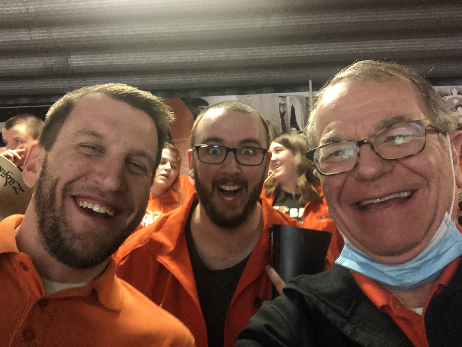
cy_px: 174
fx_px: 427
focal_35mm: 32
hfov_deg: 56.8
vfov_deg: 44.2
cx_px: 231
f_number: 2.2
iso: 320
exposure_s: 1/30
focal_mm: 2.87
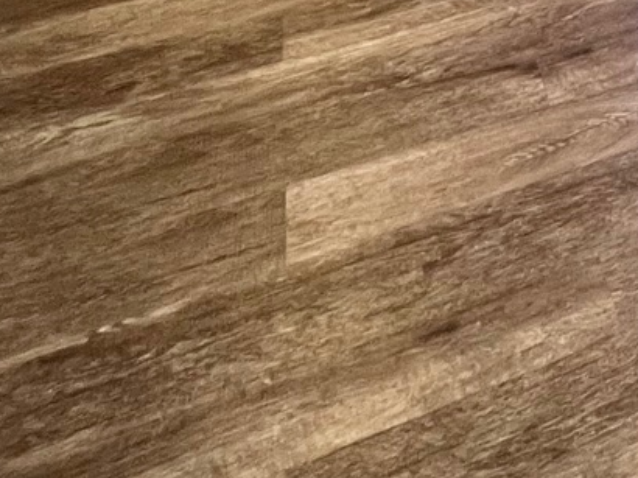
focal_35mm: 64
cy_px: -534
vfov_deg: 16.3
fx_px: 1179
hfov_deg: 23.1
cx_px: 1010
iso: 250
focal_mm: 1.57
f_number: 1.8
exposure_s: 1/120
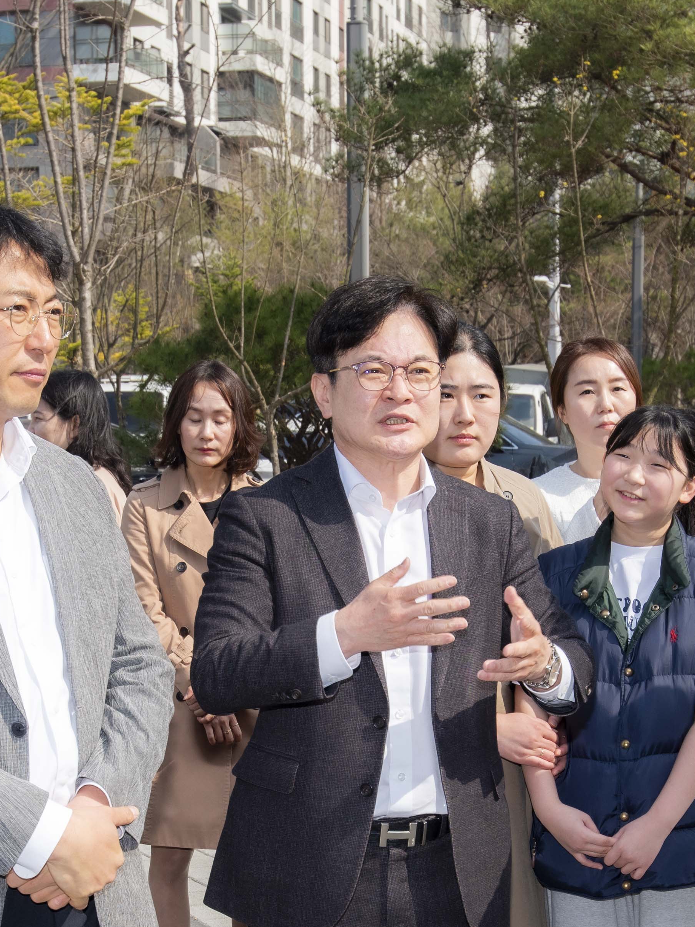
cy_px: 708
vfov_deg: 22.8
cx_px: 283
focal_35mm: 85
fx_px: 2276
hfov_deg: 17.4
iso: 90
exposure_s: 1/320
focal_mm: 29
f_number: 7.1
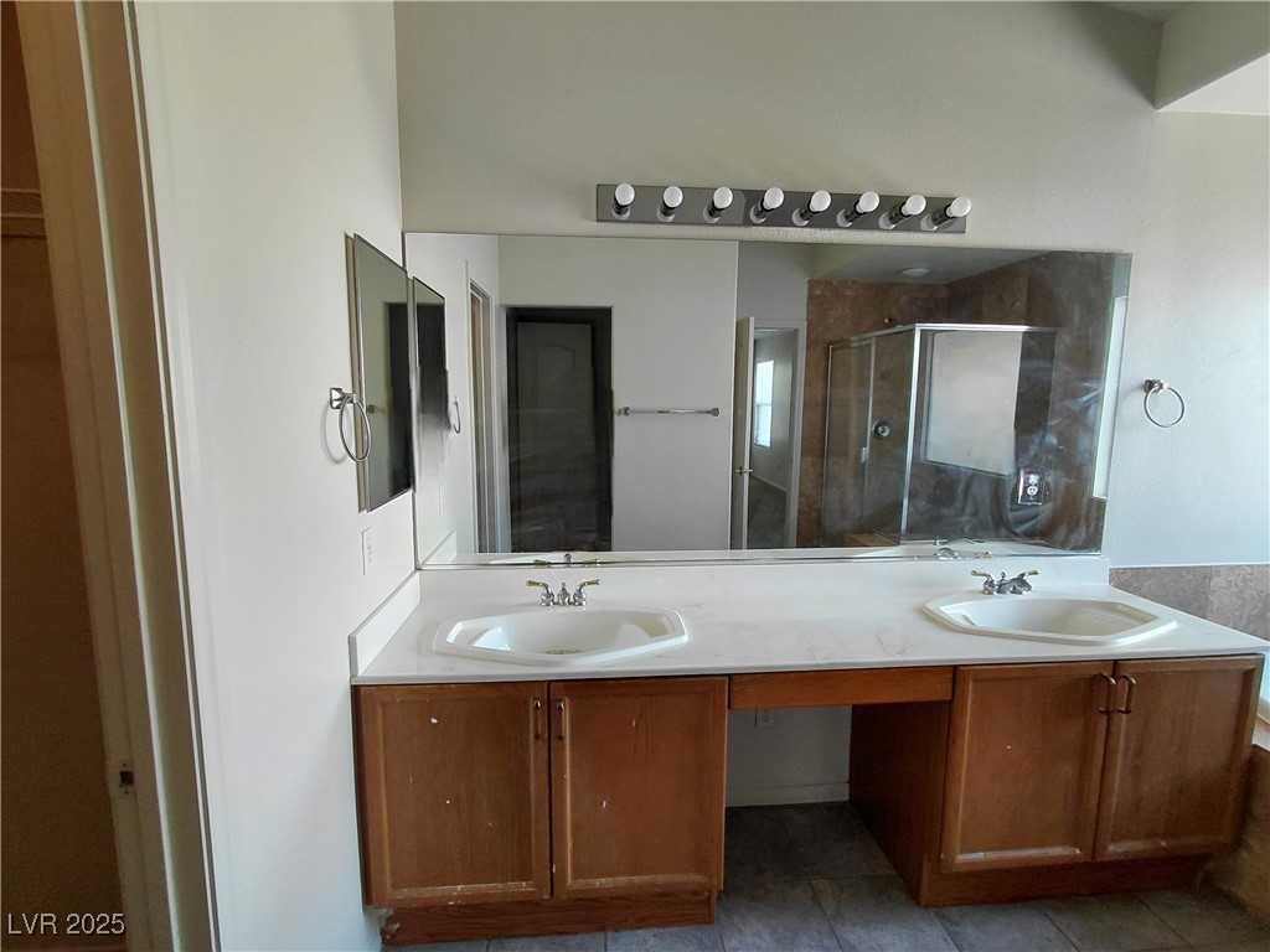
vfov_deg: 78.1
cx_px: 635
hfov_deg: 94.5
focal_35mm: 16
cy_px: 476
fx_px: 587
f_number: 2.2
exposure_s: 1/60.2
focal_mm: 1.64
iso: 64
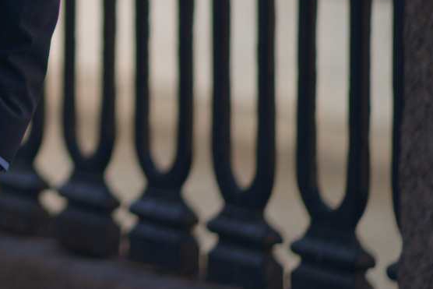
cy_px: -103
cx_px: -324
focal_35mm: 306
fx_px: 3681
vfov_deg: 4.5
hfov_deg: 6.6
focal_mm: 85
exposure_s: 1/1600
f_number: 2
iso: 100
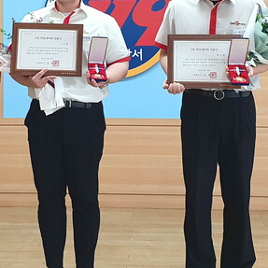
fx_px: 674
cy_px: 49
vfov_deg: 22.1
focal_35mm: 77
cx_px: 120
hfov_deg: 22.5
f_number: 2.4
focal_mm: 4.32
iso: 320
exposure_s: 1/120
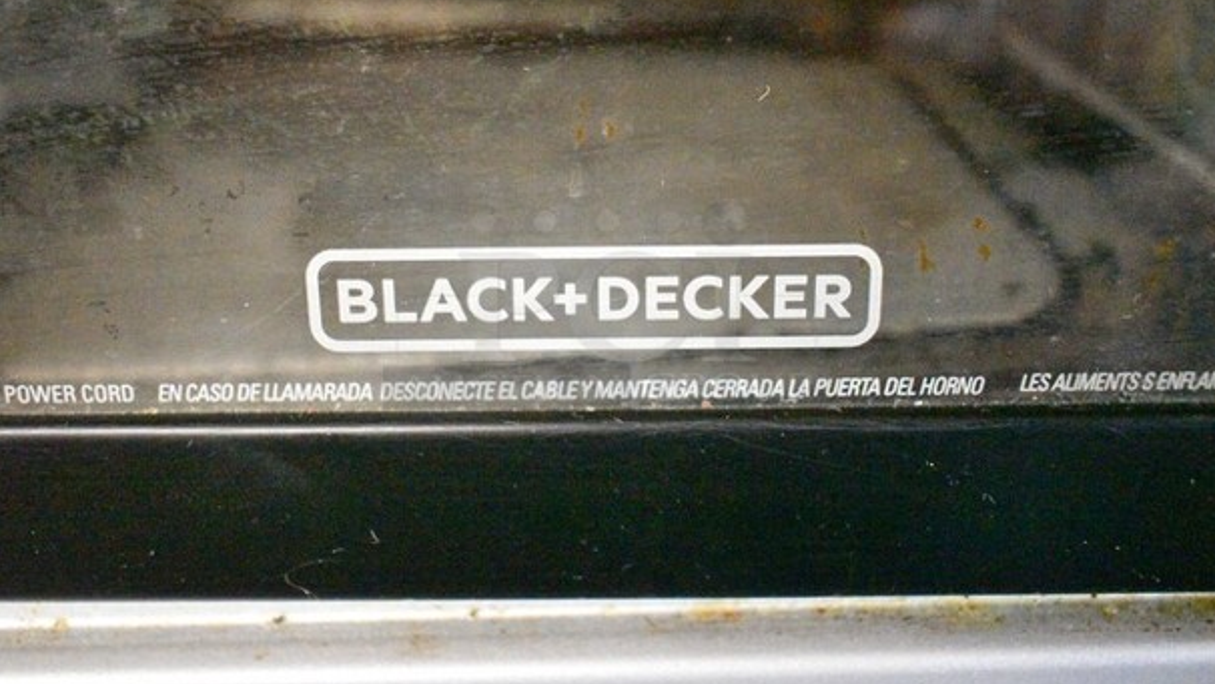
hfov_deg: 52.8
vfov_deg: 31.2
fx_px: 1224
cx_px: 608
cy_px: 303
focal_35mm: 38
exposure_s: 1/160
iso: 25600
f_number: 3.8
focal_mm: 24
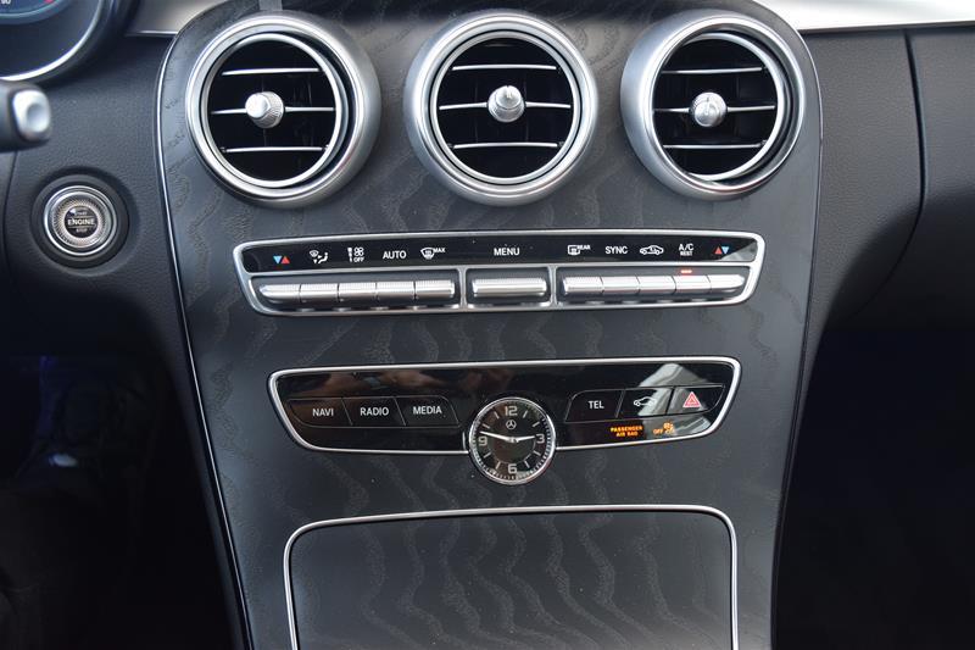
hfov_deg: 53.1
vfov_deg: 36.9
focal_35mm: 36
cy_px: 325
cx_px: 488
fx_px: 975
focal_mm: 24
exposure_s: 1/60
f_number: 4
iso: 720
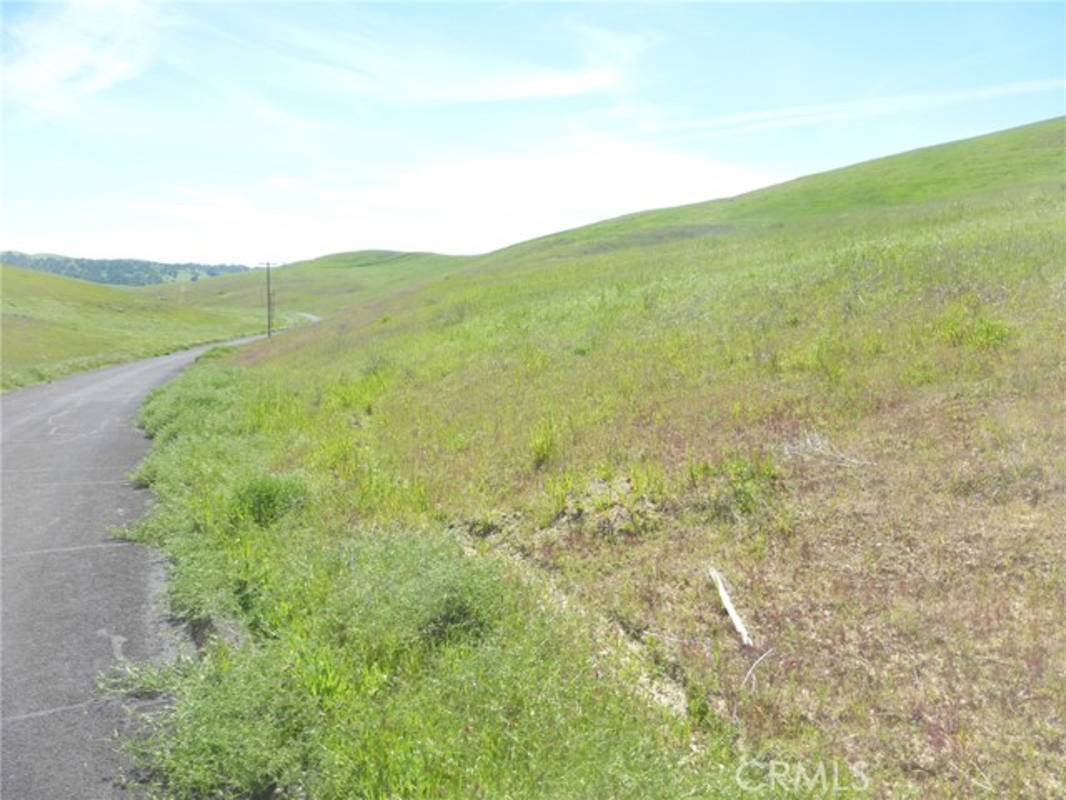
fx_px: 739
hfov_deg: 71.6
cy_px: 400
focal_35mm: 24
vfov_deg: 56.8
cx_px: 533
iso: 100
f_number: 4
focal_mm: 4.3
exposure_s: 1/400
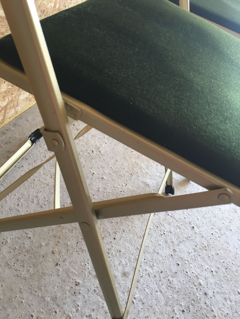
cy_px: 160
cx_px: 120
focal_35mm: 29
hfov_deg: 48.2
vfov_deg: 61.7
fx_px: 268
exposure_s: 1/33
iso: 25
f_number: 2.2
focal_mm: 4.15
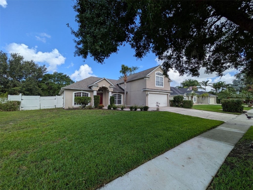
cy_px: 95
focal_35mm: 14
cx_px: 126
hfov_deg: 102.1
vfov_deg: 85.7
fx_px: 102
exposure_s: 1/1605
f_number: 2.2
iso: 52
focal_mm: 1.83
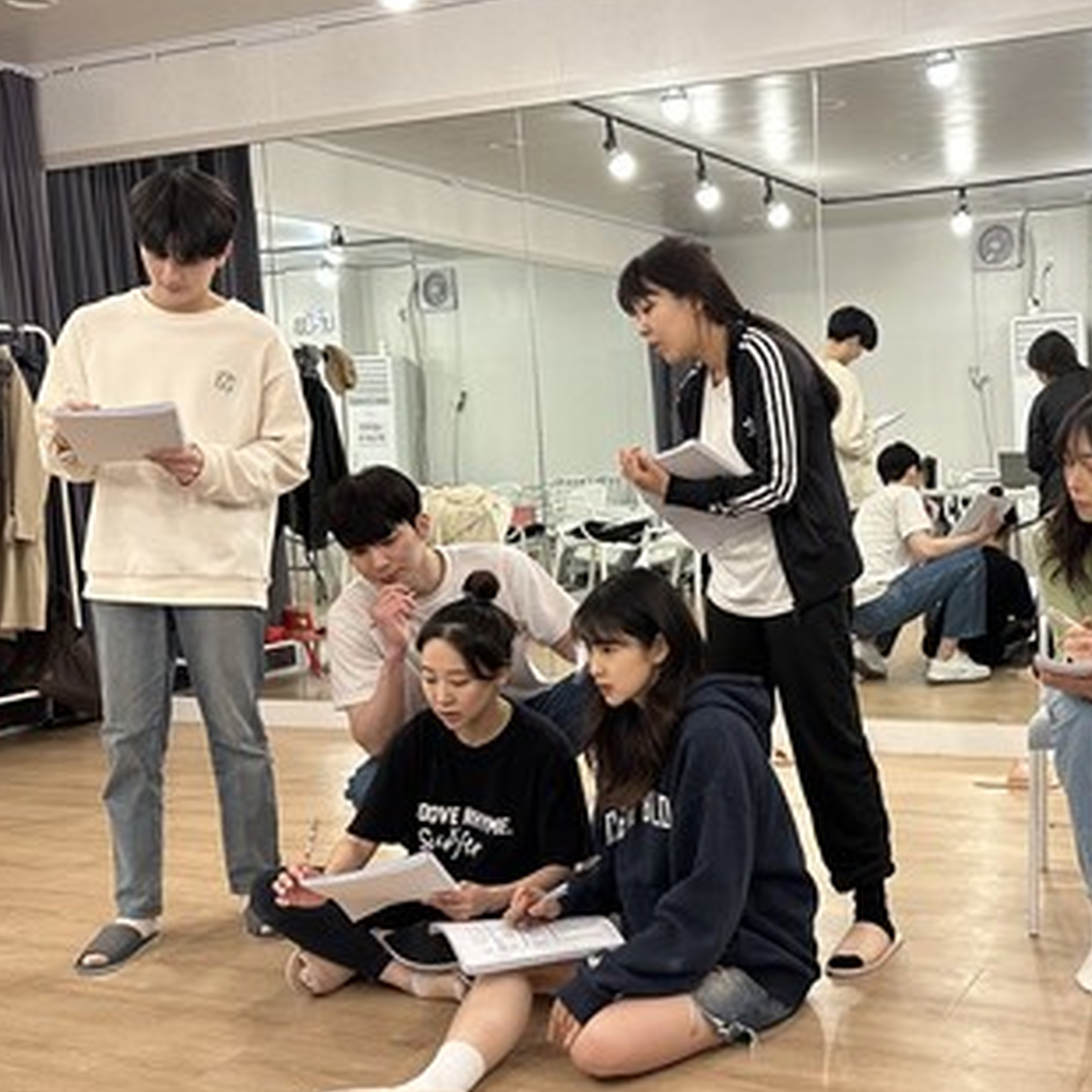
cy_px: 574
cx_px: 814
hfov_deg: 39.8
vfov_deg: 40.9
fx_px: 1463
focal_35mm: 41
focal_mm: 6.86
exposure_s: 1/60
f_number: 1.78
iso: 250
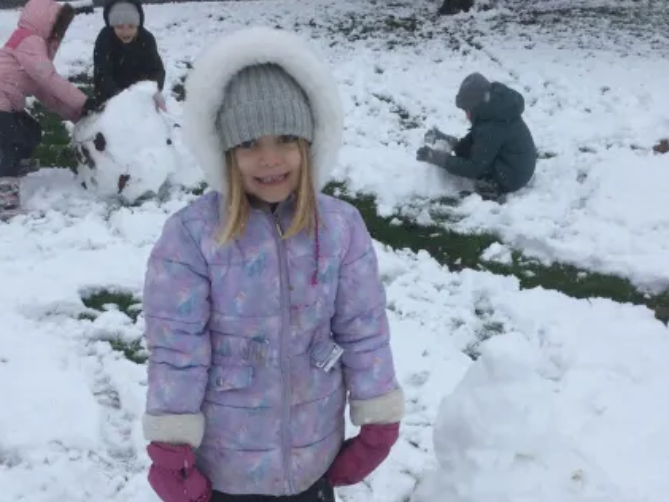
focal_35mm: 53
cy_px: 326
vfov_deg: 27.4
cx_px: 335
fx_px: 1025
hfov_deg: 36.2
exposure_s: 1/156
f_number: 2.4
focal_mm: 3.3
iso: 25
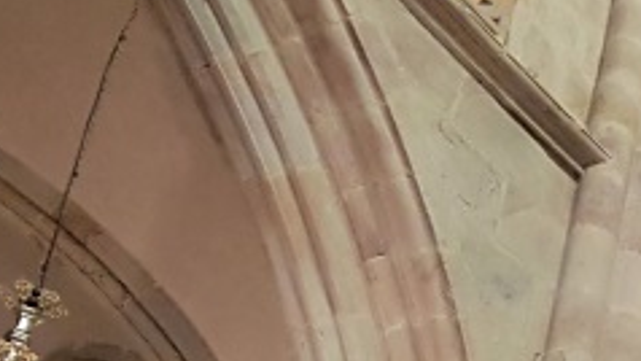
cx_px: 1306
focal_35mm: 119
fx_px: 2023
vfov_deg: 9.7
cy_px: 644
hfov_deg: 14.6
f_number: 1.7
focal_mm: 4.2
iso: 250
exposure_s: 1/20
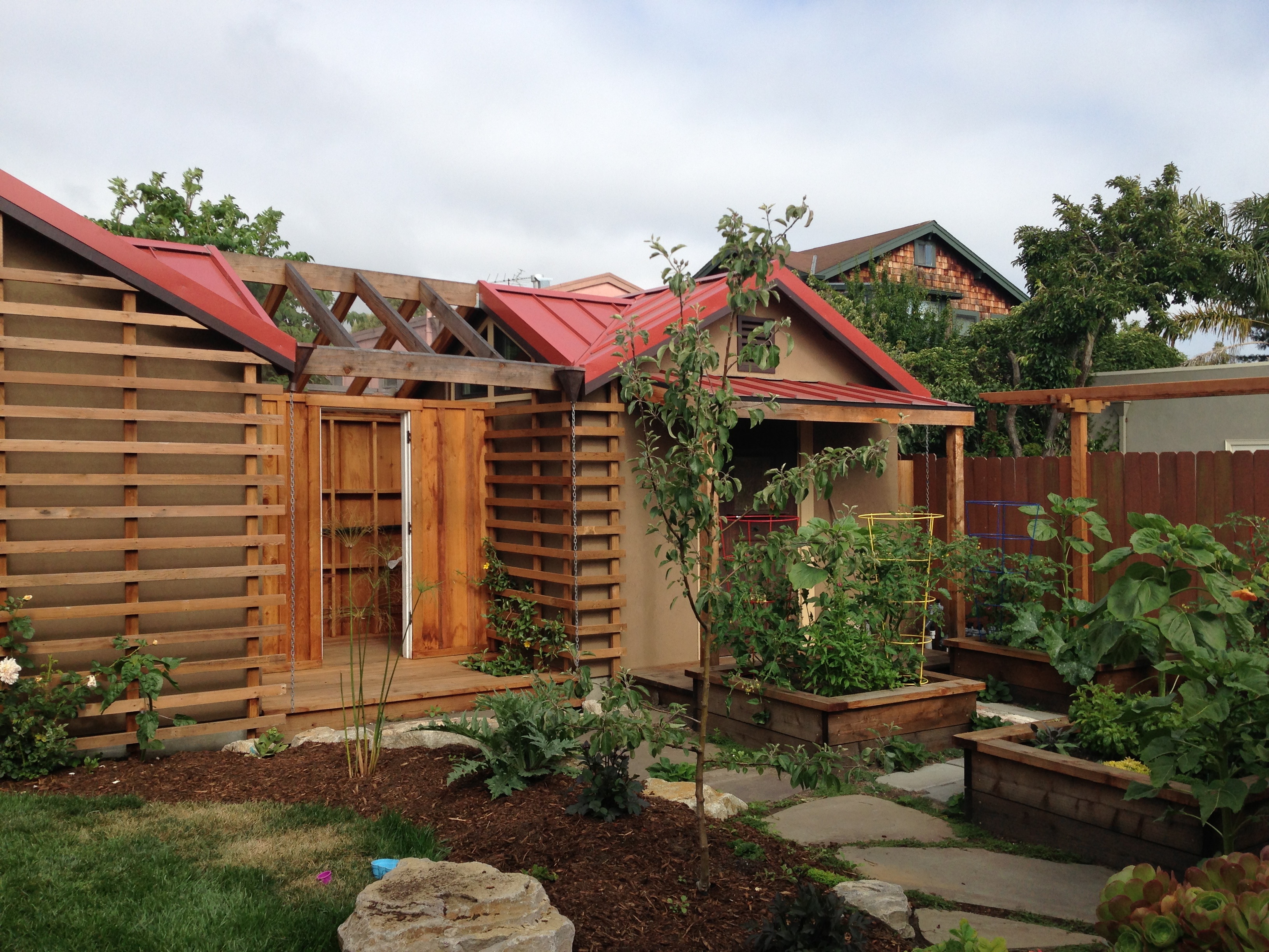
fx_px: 1210
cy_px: 476
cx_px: 634
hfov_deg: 55.4
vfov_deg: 42.9
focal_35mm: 33
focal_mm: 4.13
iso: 50
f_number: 2.4
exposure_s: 1/1205
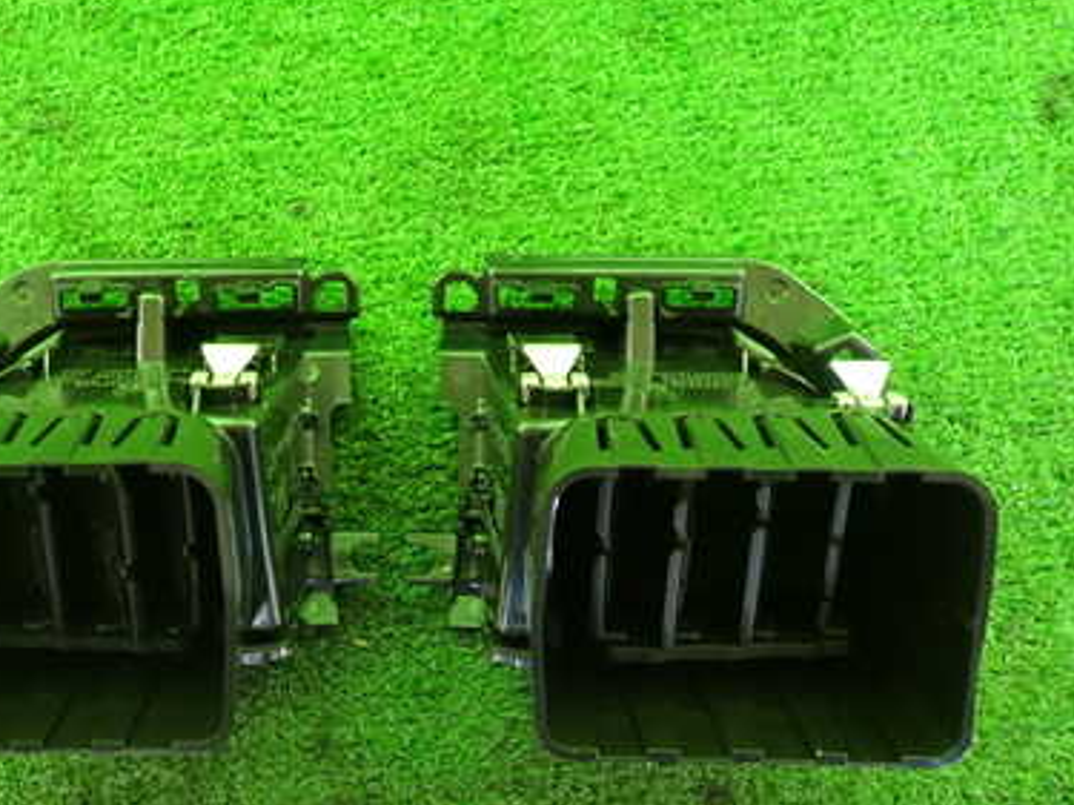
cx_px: 401
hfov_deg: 46.4
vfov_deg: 35.5
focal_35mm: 40
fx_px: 1241
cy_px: 559
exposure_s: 1/60
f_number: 2
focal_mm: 4.5
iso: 160
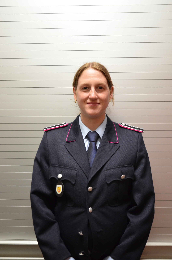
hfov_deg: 35.3
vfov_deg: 51.4
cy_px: 130
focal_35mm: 38
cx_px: 86
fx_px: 270
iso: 1250
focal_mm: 25
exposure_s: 1/30
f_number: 4
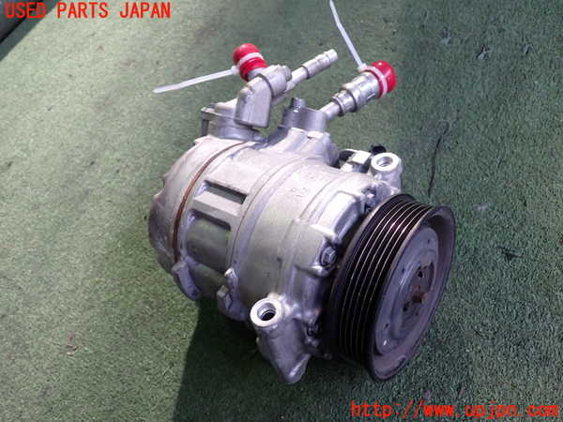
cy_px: 211
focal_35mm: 30
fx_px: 488
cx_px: 282
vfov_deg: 46.8
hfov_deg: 60.0
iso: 200
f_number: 2.3
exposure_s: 1/50
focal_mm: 5.4
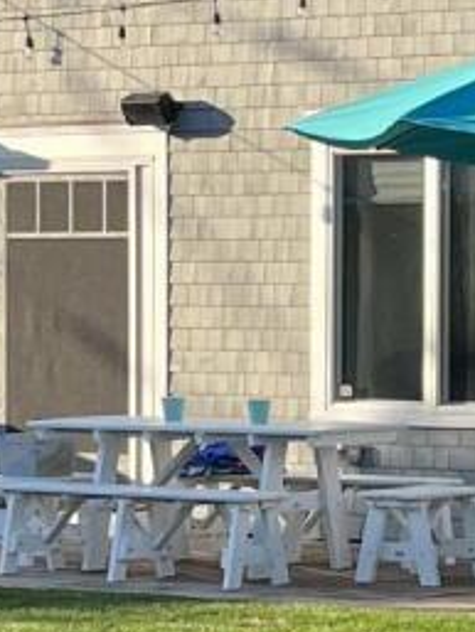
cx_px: 293
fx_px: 3693
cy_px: 371
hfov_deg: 7.4
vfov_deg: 9.8
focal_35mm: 202
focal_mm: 5.7
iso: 50
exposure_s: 1/2045
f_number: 1.5
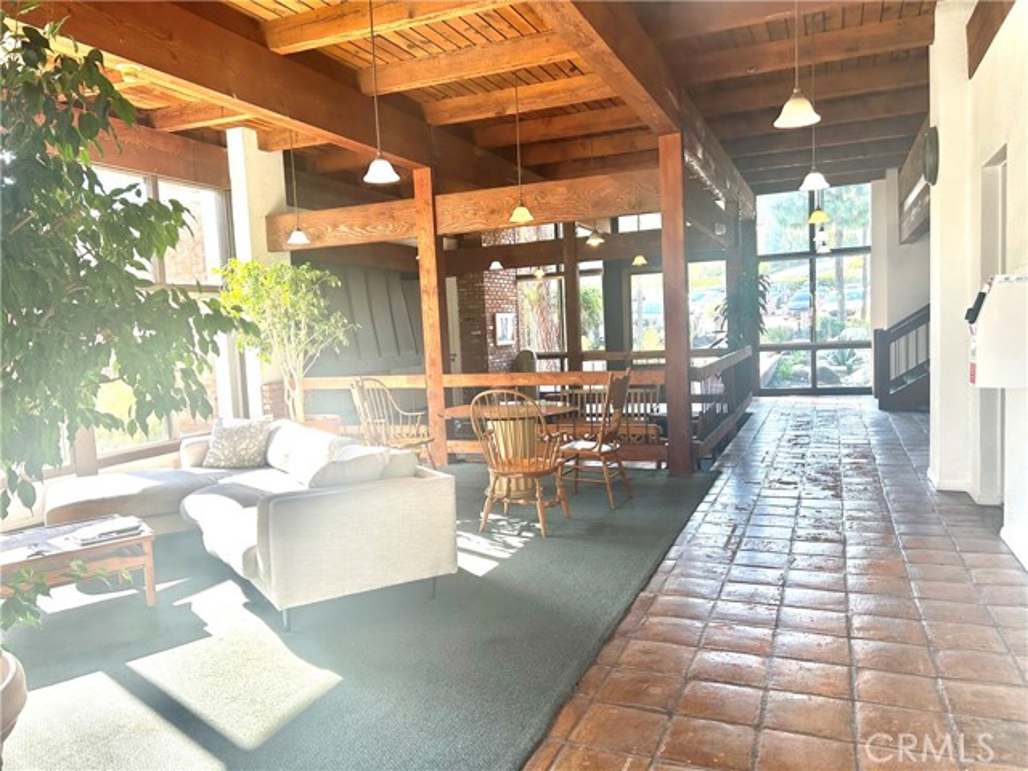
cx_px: 514
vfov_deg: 53.1
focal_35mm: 26
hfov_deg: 67.3
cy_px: 386
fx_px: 772
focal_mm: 5.7
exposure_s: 1/169
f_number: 1.5
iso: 40
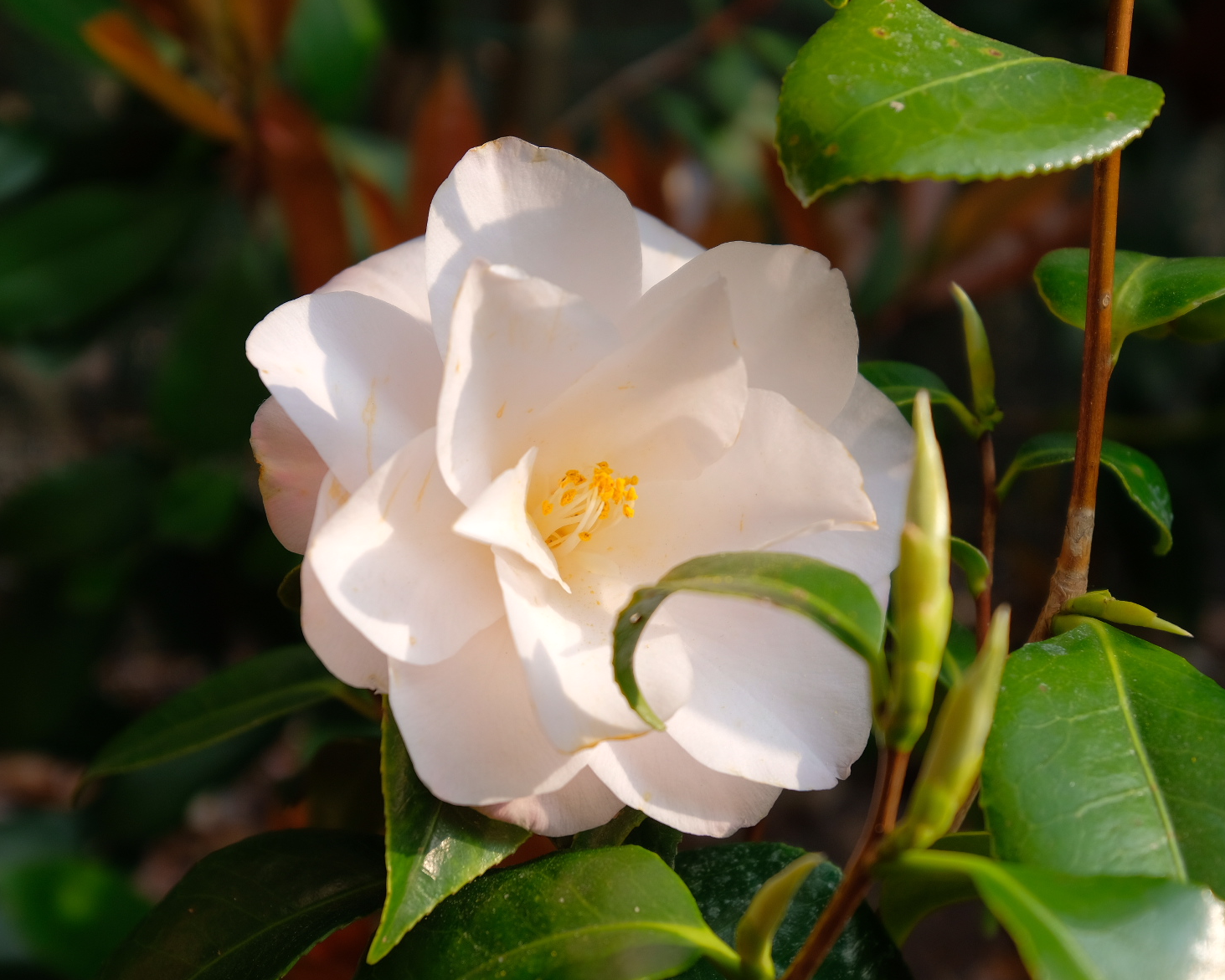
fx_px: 1487
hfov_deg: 44.8
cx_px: 631
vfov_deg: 36.5
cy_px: 492
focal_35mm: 41
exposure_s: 1/500
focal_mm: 24
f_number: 4
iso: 200
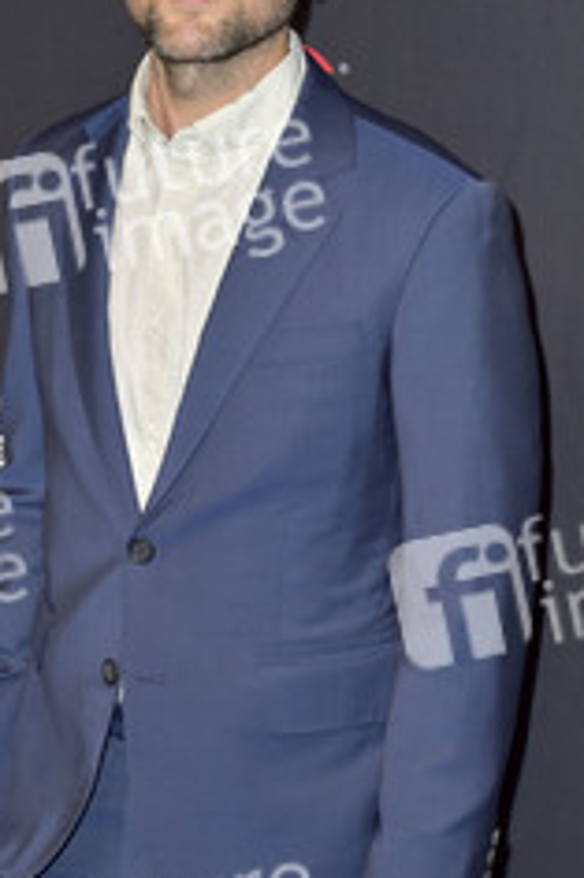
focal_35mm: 112
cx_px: 244
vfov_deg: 18.3
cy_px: 394
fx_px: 2729
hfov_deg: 12.2
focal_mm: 66
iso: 250
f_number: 5.6
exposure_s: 1/250
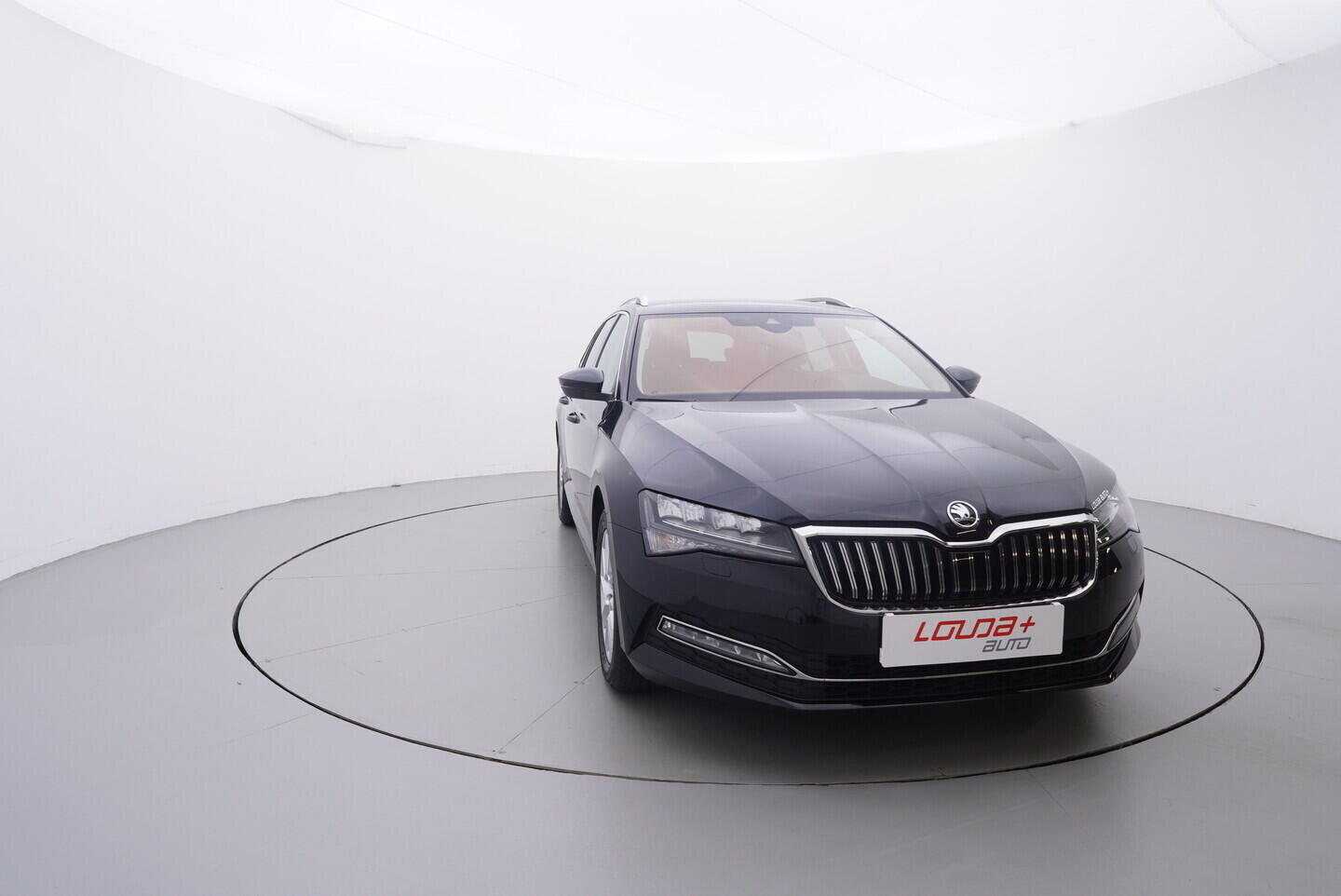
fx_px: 839
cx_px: 670
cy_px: 448
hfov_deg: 77.3
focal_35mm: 22
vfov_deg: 56.2
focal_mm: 15
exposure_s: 1/80
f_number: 5
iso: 200
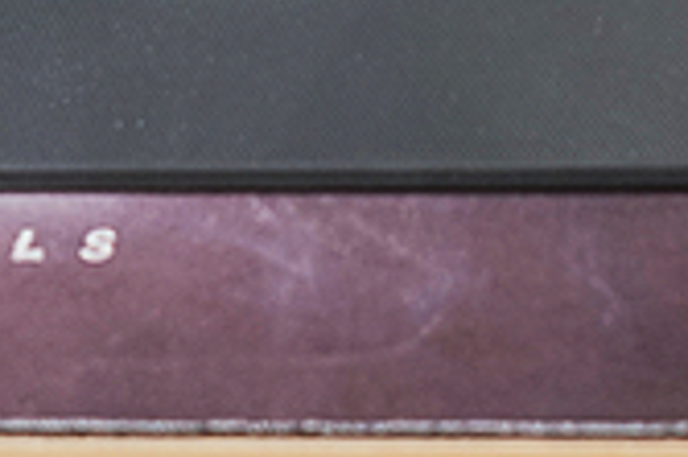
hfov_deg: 12.3
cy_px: -830
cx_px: 742
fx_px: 3131
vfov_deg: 7.5
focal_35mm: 164
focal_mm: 28
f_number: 4
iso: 200
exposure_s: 1/6
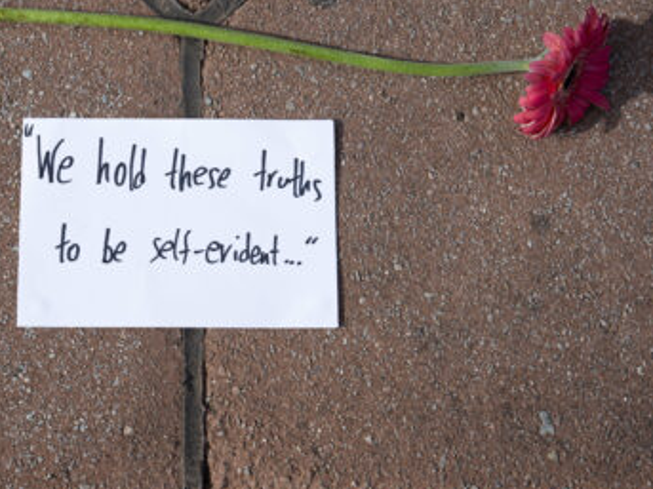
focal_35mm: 72
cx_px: 182
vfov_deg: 20.4
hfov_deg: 26.8
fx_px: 1358
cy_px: 169
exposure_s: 1/500
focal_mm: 38
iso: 100
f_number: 6.3
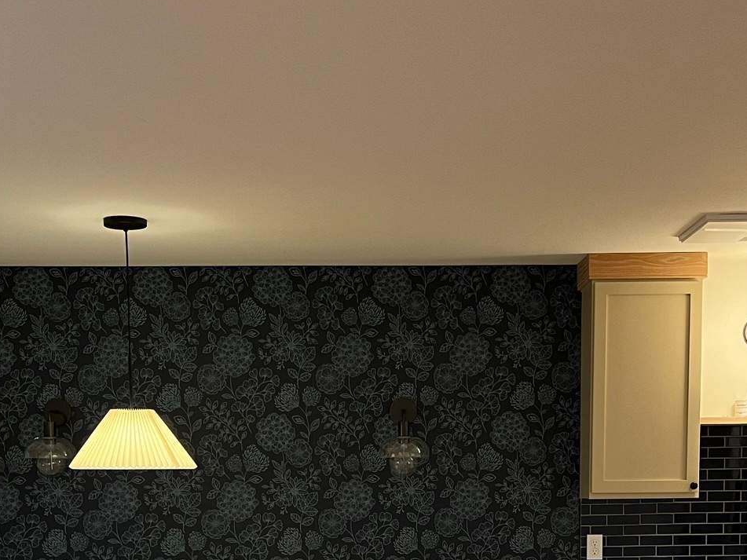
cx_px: 394
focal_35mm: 56
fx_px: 1208
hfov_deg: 34.3
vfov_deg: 24.8
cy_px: 565
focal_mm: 5.1
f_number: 1.6
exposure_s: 1/60
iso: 160
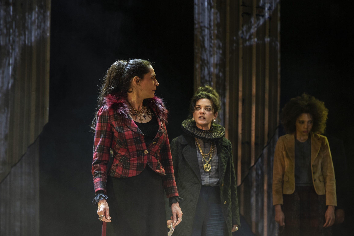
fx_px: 1357
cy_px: 121
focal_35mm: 138
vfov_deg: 9.9
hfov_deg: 14.9
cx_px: 191
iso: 800
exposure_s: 1/50
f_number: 5
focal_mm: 125
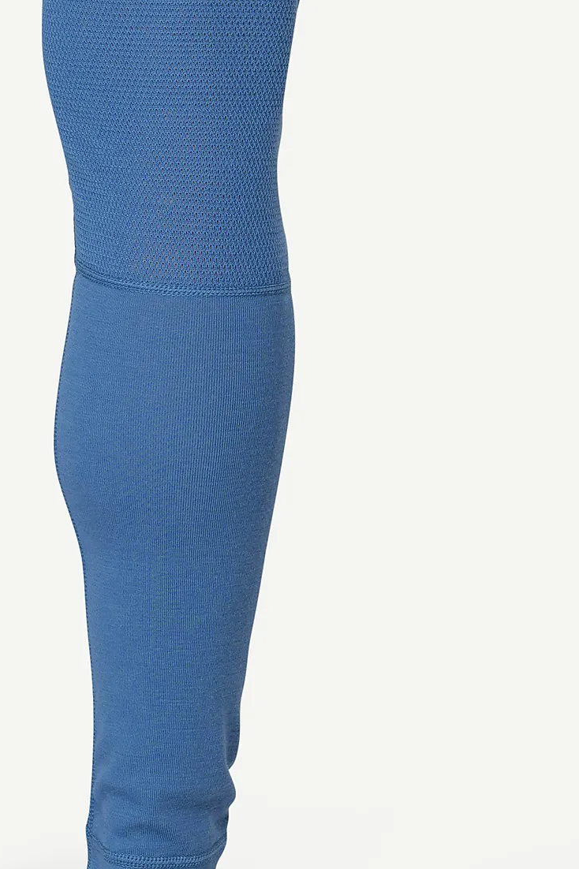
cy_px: -782
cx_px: -73
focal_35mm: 366
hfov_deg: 3.7
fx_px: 8835
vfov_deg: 5.5
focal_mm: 70
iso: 100
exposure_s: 1/50
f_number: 5.6
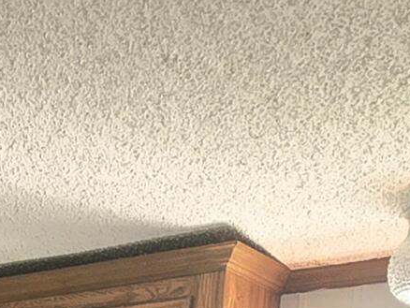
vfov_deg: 10.1
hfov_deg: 20.3
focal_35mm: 89
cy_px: 1015
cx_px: -113
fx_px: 1055
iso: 125
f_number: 2.2
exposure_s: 1/60.2
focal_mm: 2.2
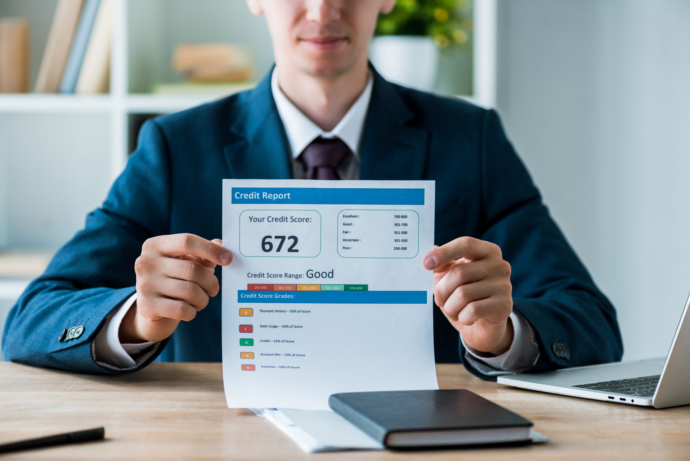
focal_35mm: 105
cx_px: 345
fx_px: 2013
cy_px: 230
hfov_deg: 19.4
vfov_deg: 13.1
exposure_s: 1/200
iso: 250
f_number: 4
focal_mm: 105
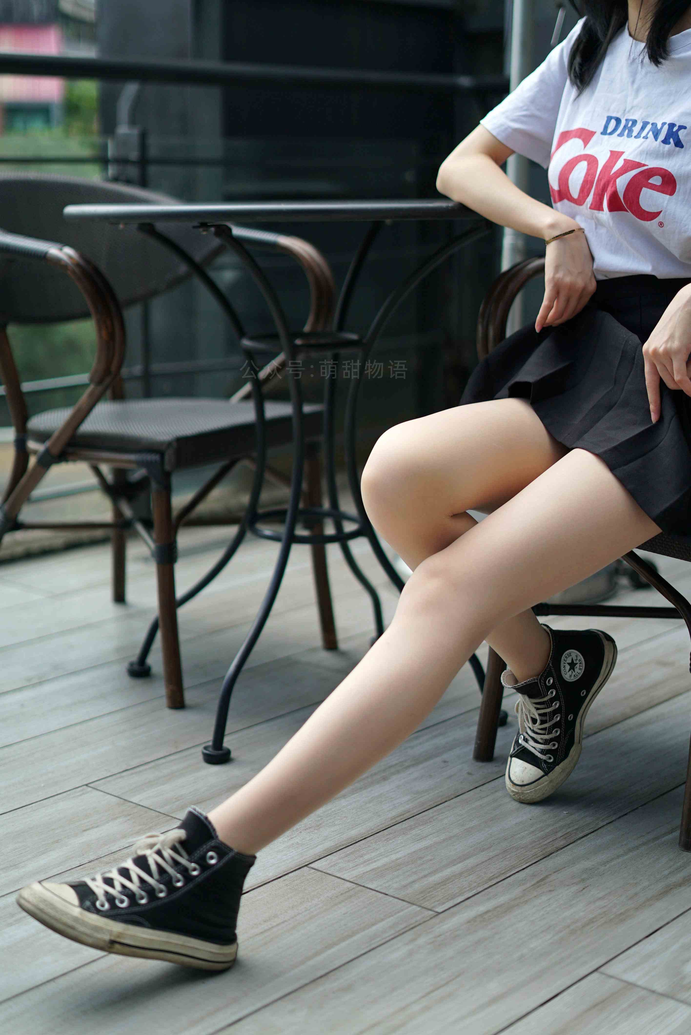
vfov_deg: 39.6
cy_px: 518
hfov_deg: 27.0
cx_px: 346
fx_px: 1438
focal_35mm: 50
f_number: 1.8
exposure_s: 1/3200
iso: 200
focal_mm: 50
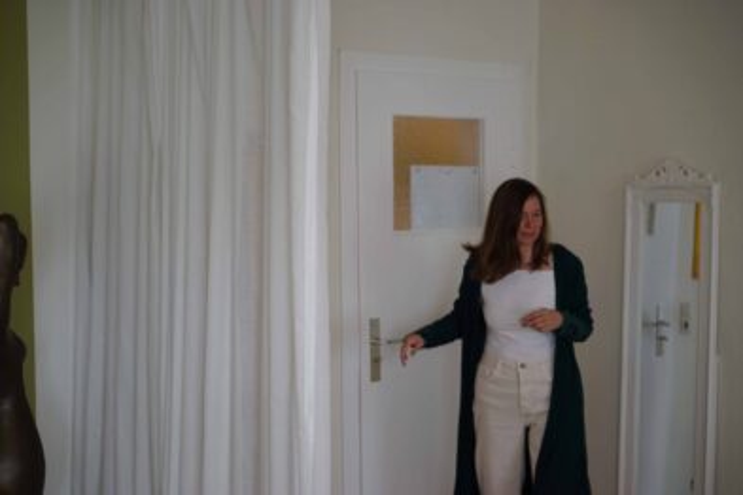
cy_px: 248
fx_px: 1135
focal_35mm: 55
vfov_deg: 24.6
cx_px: 372
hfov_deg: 36.2
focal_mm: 55
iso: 800
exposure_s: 1/160
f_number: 4
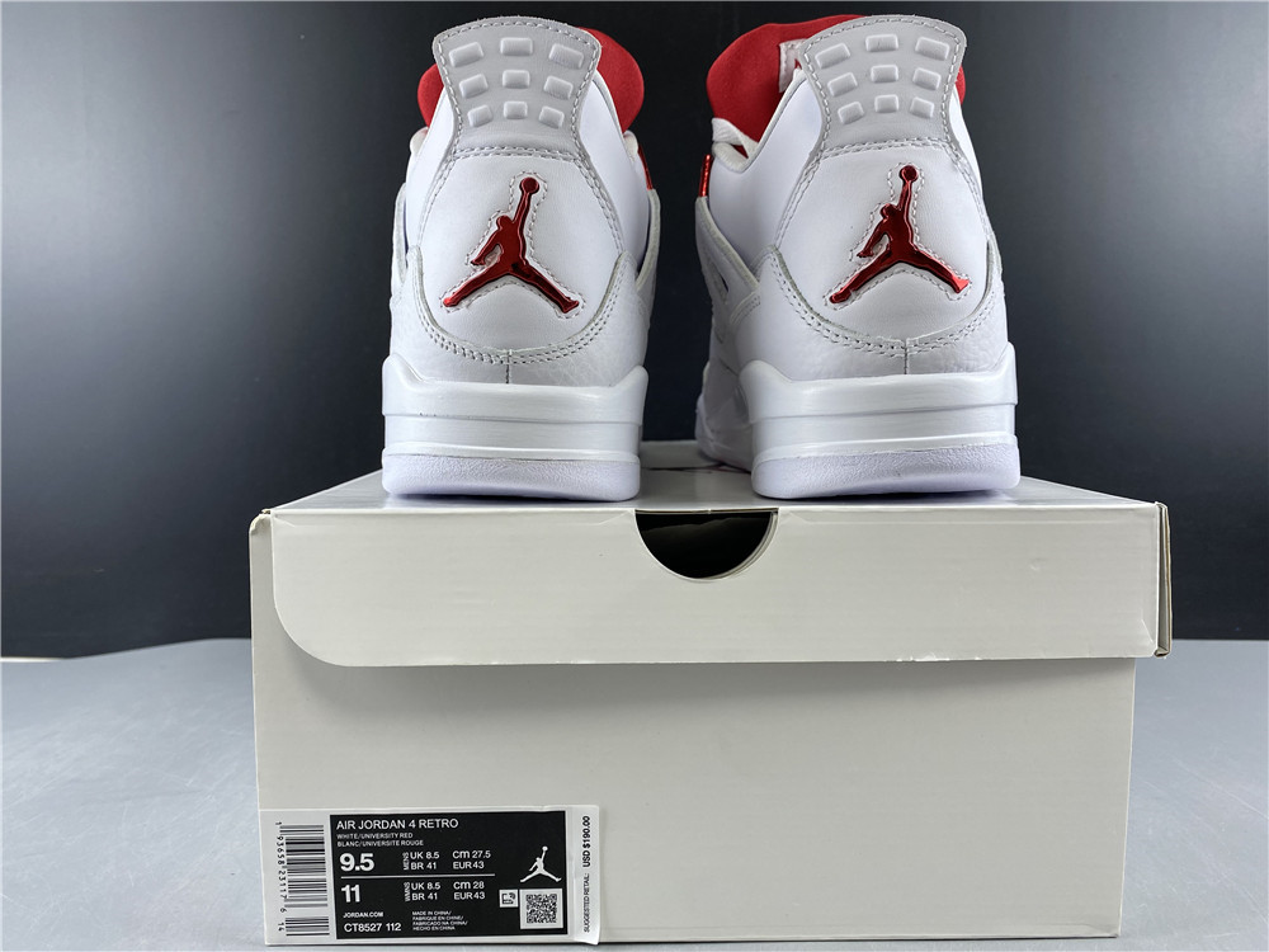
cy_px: 476
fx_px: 953
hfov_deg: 67.3
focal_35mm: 26
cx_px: 634
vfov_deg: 53.1
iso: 64
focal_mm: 4.25
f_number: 1.8
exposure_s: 1/100
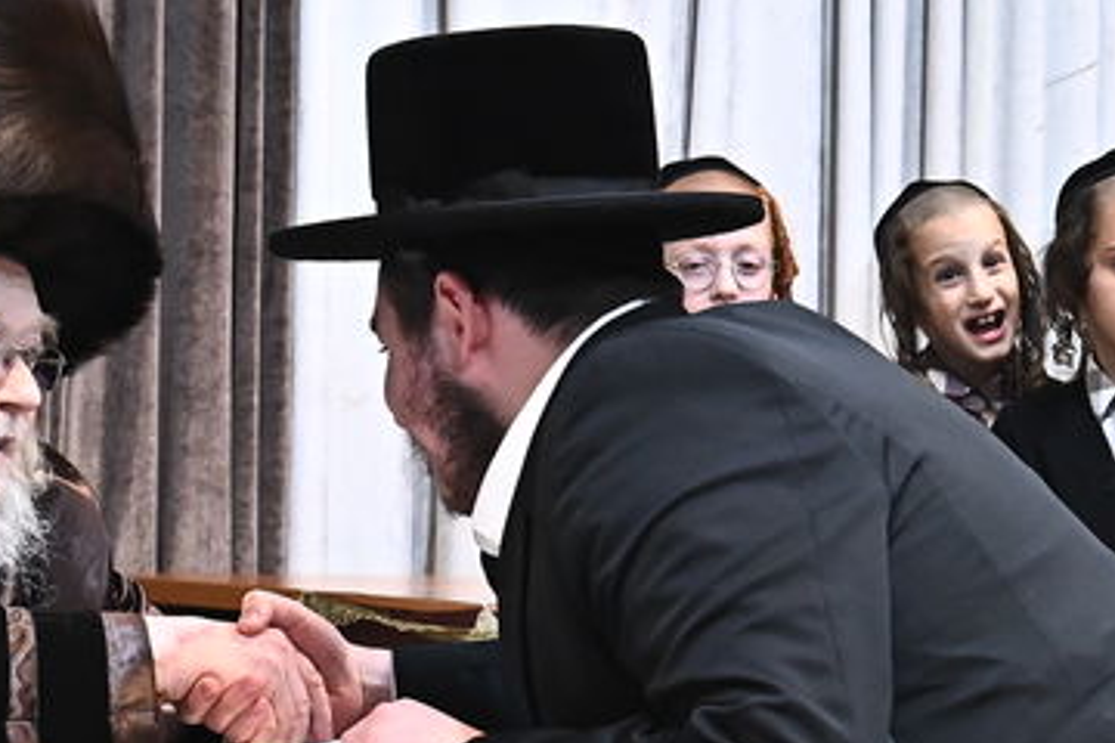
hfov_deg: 11.2
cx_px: 1480
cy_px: 517
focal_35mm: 179
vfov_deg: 7.7
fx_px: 5544
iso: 2500
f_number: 6.3
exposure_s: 1/160
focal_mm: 46
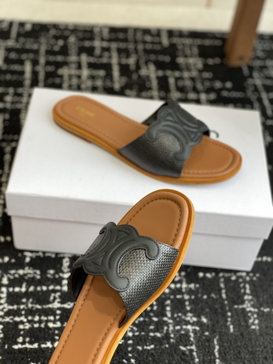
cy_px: 182
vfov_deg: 36.8
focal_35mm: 52
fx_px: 547
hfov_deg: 28.0
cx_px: 136
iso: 50
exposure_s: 1/122
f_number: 2
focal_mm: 6
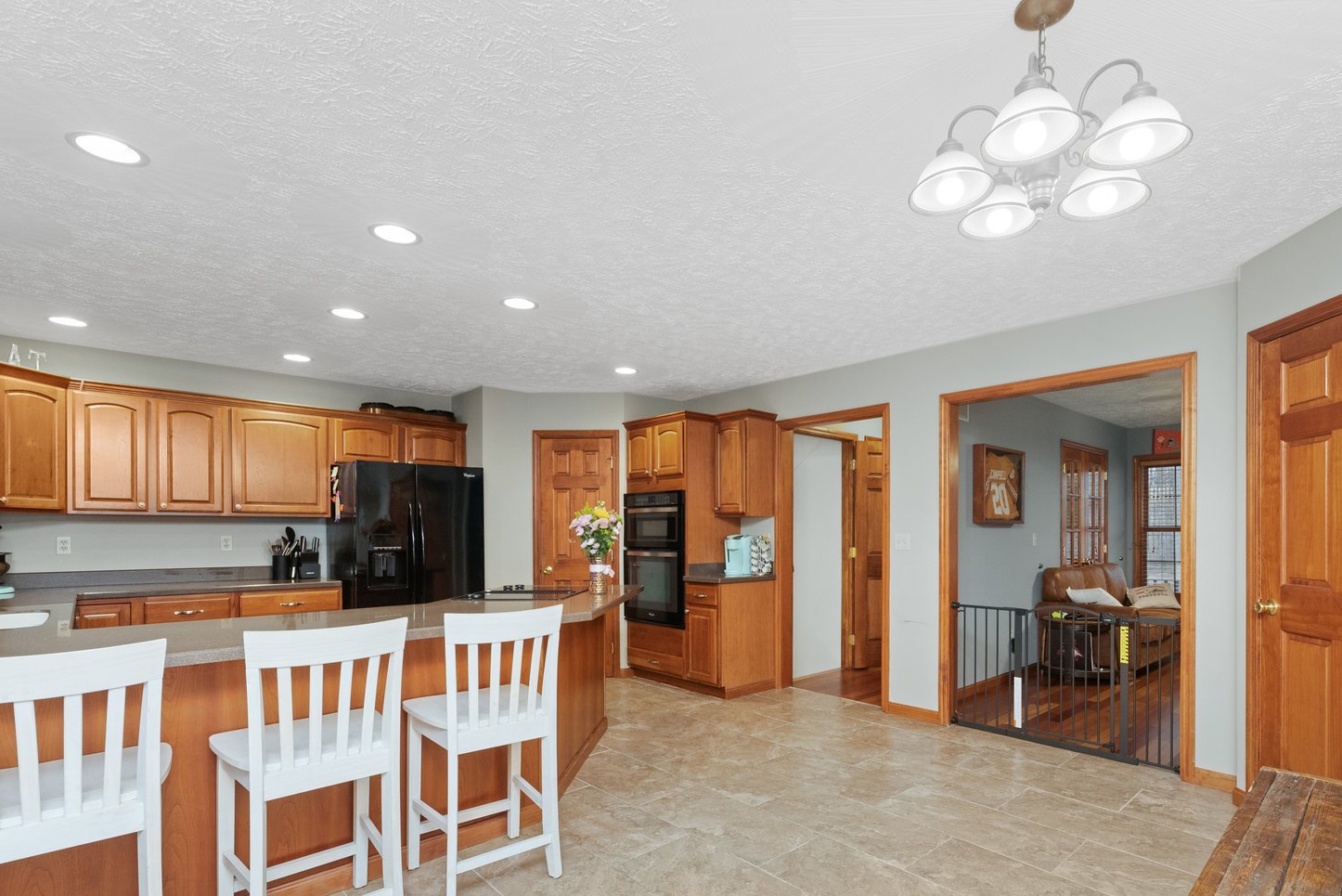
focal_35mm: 17
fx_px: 634
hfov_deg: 93.1
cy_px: 536
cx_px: 726
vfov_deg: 69.8
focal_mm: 12
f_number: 5.6
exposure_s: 1/25
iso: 640
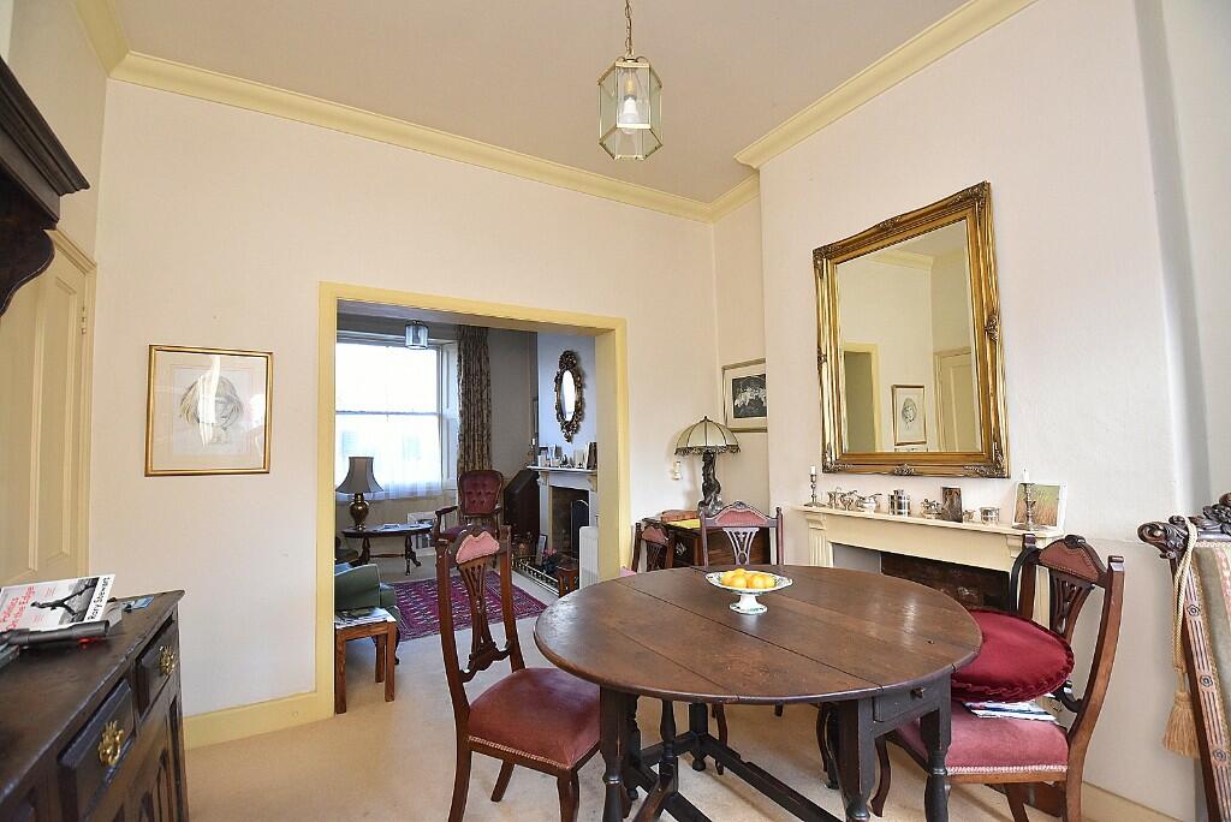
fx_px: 513
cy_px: 411
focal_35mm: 15
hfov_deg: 100.4
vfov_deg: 77.4
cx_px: 616
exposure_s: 1/125
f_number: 4
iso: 1000
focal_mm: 10
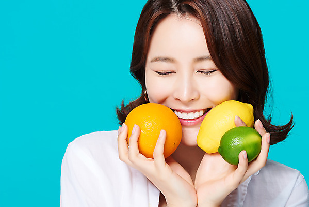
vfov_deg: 13.1
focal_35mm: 105
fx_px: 902
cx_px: 154
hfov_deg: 19.4
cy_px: 104
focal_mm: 105
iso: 64
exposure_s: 1/125
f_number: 16
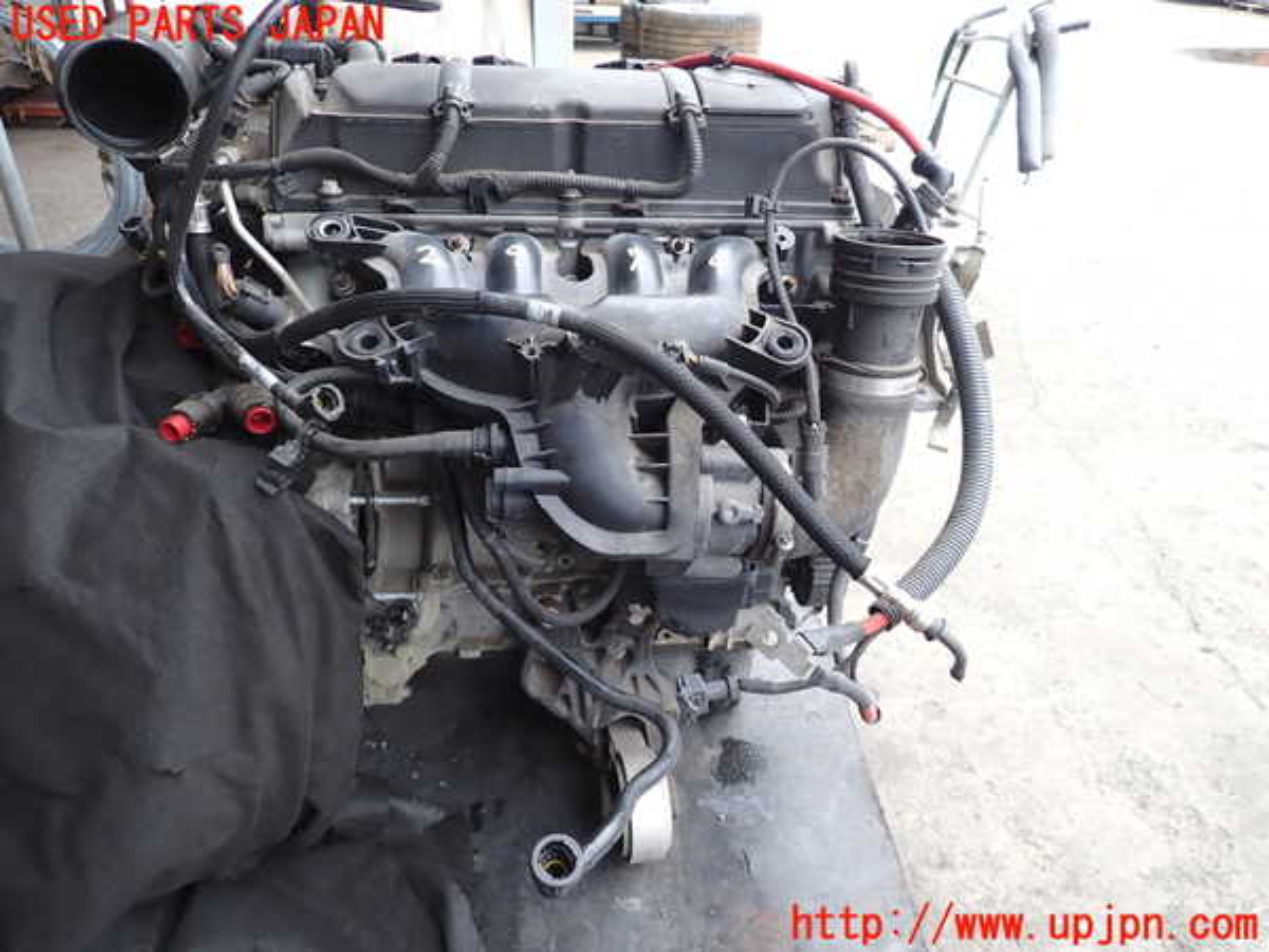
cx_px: 634
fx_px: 916
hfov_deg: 69.4
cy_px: 476
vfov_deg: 54.9
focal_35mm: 25
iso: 100
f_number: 2
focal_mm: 4.5
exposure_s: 1/250
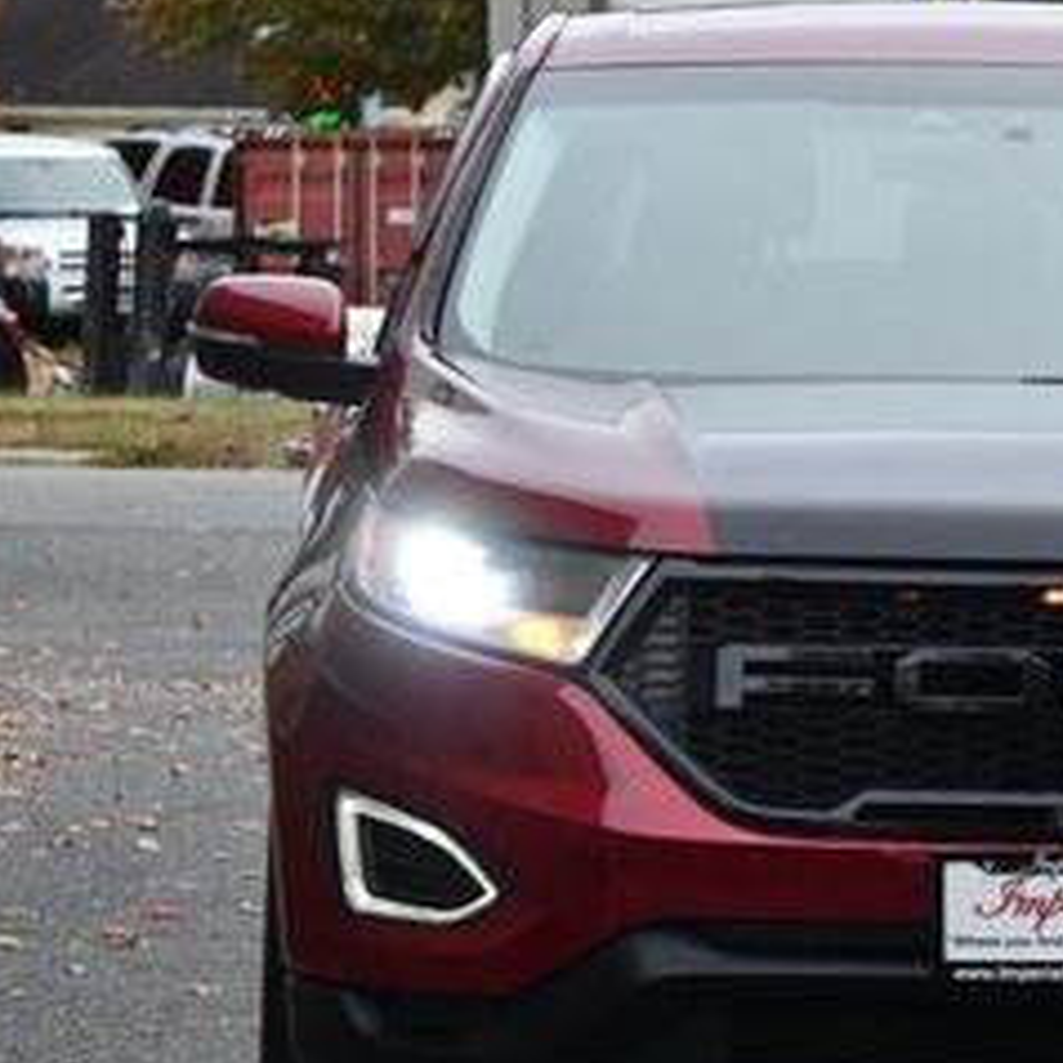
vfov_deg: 5.2
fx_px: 11673
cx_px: 983
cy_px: 491
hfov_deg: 5.2
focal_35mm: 336
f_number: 7.1
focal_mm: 98
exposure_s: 1/250
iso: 200
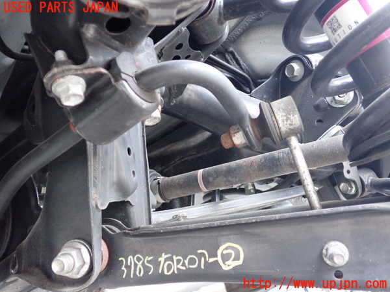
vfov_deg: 44.2
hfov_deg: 56.8
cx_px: 195
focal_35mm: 32
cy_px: 146
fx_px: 361
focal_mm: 5.79
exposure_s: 1/125
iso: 1000
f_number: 2.4
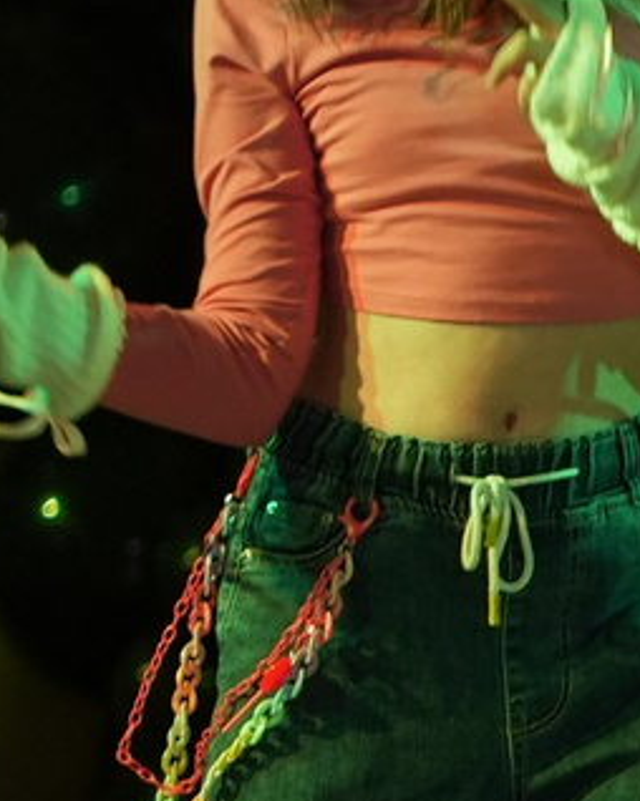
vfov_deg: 3.0
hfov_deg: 2.4
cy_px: 6
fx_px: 15239
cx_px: 2590
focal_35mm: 643
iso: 800
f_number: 2.2
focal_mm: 85
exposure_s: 1/400
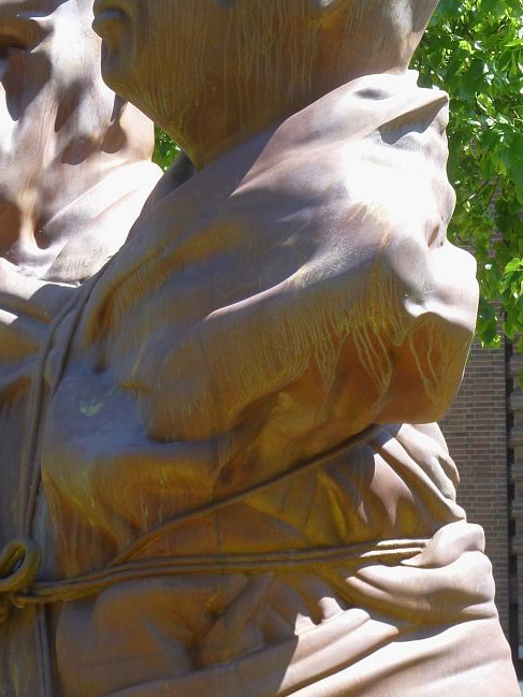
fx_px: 2477
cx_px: 140
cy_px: 177
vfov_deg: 15.9
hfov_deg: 12.0
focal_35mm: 123
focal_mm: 12.8
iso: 80
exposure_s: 1/80
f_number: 4.2
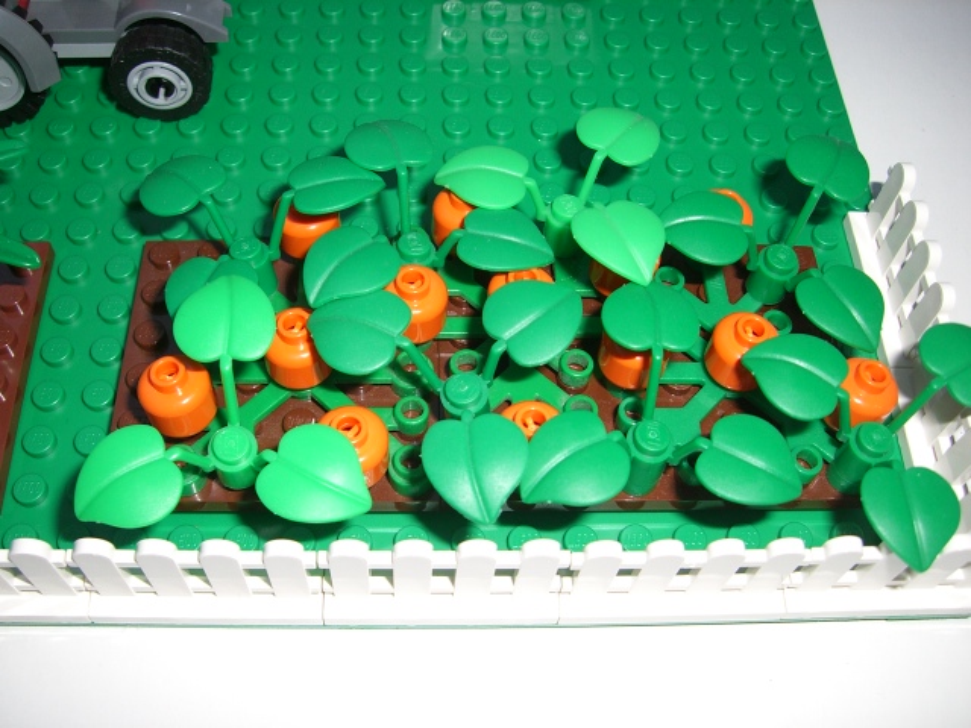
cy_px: 364
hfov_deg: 49.0
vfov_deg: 37.7
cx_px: 486
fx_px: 1066
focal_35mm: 38
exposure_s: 1/60
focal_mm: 6.2
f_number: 2.7
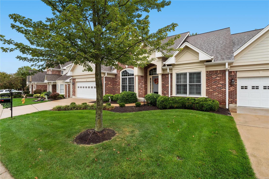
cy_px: 90
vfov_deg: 73.7
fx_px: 120
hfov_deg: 96.7
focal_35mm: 16
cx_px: 134
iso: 400
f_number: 6.3
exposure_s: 1/80
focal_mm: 8
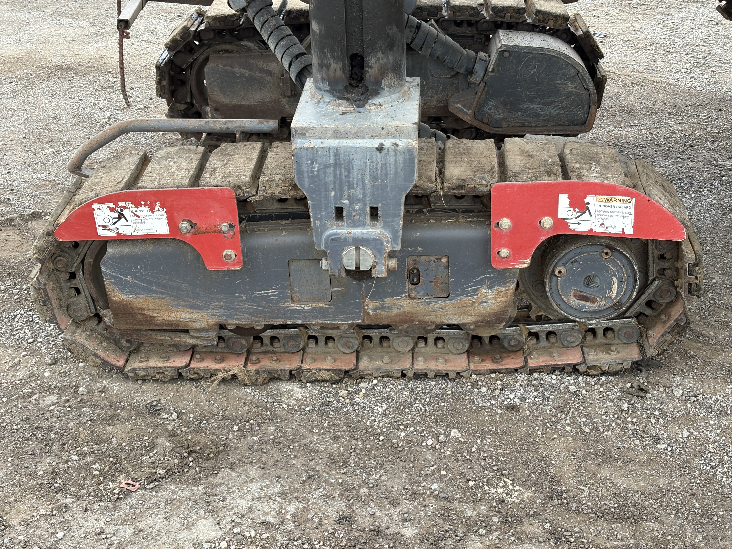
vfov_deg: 28.0
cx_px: 366
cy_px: 274
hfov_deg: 36.8
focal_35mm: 52
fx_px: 1100
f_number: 1.6
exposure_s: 1/503
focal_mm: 5.96
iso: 50
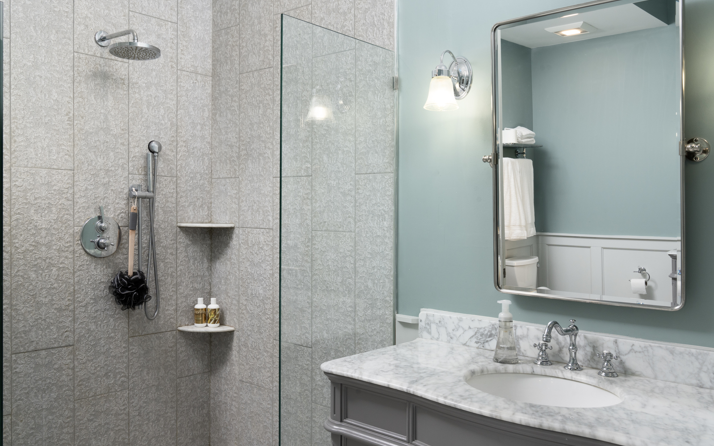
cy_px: 229
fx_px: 603
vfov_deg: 40.6
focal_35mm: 31
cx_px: 354
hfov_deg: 61.2
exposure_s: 1/60
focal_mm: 30
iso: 500
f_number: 11
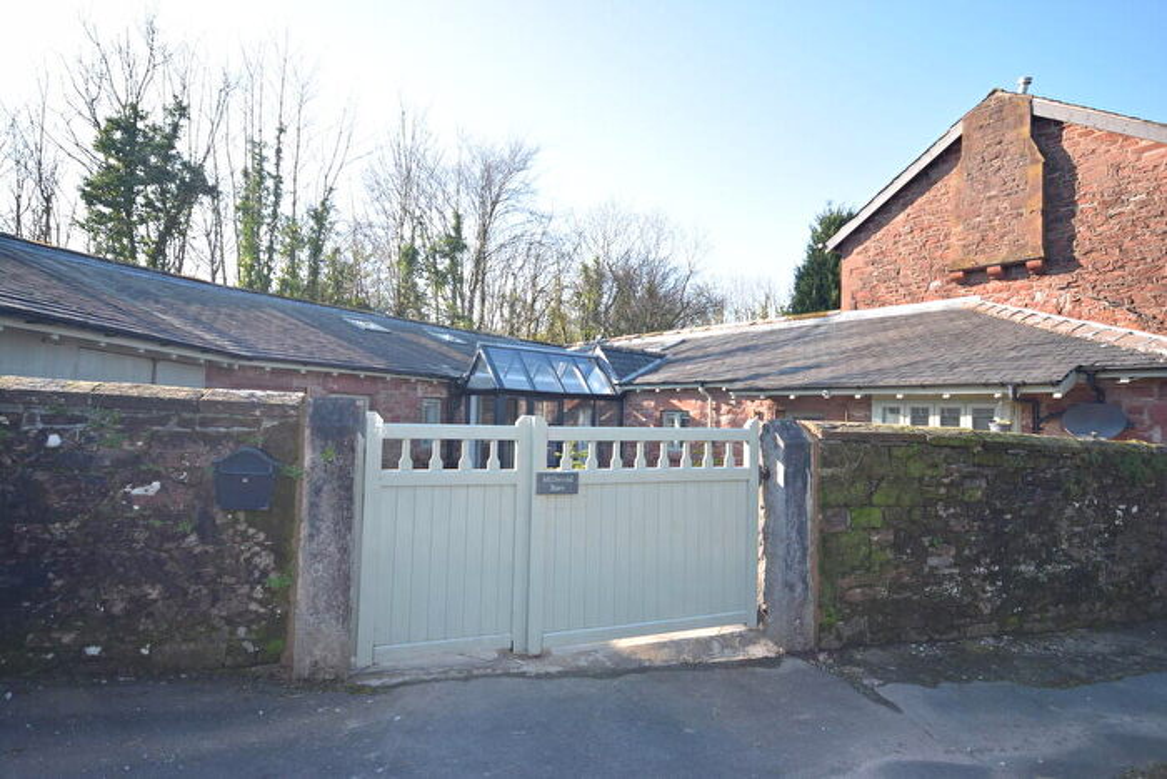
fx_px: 632
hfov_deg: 85.4
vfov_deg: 63.2
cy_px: 390
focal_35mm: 20
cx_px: 584
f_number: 5.6
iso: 100
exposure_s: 1/125
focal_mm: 13
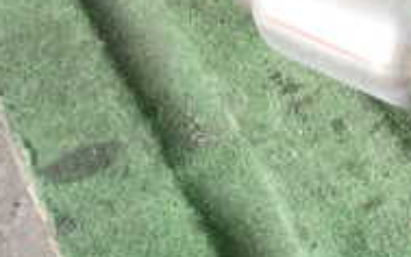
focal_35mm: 148
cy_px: 307
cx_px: 642
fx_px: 1657
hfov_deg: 13.2
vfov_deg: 8.8
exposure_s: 1/125
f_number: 2.9
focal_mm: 7.84
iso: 320
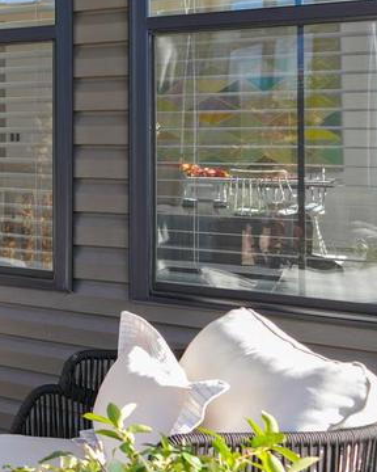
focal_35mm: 60
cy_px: 122
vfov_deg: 30.9
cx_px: -367
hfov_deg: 18.0
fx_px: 837
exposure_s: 1/80
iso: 100
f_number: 4.5
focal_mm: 16
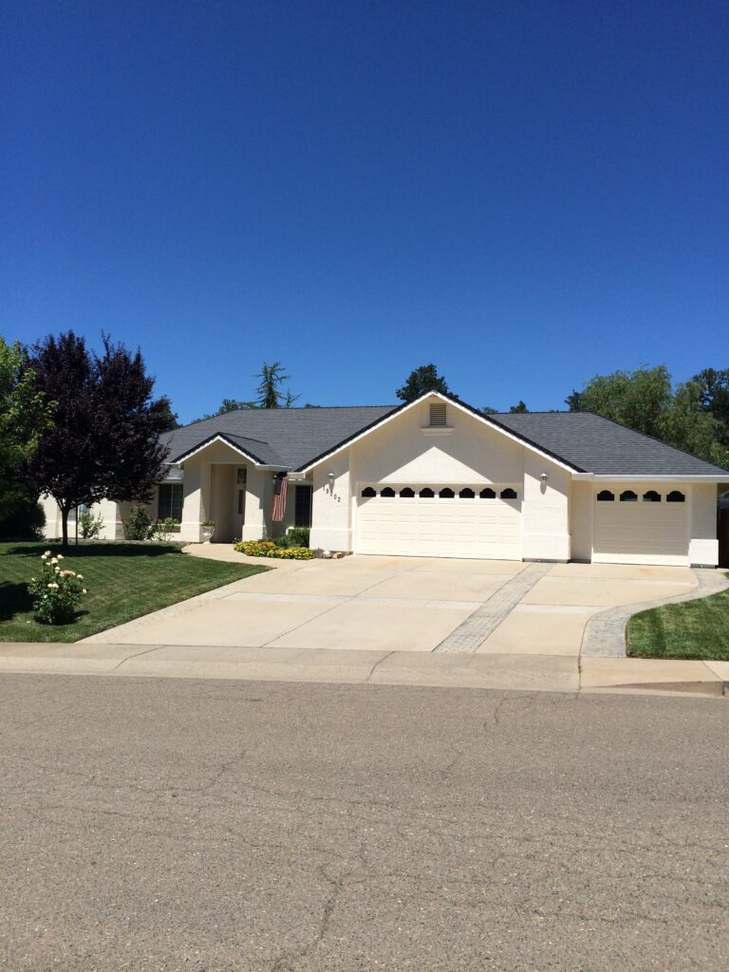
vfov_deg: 60.0
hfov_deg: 46.8
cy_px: 486
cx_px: 364
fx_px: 842
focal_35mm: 30
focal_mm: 4.12
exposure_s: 1/3731
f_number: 2.2
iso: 32
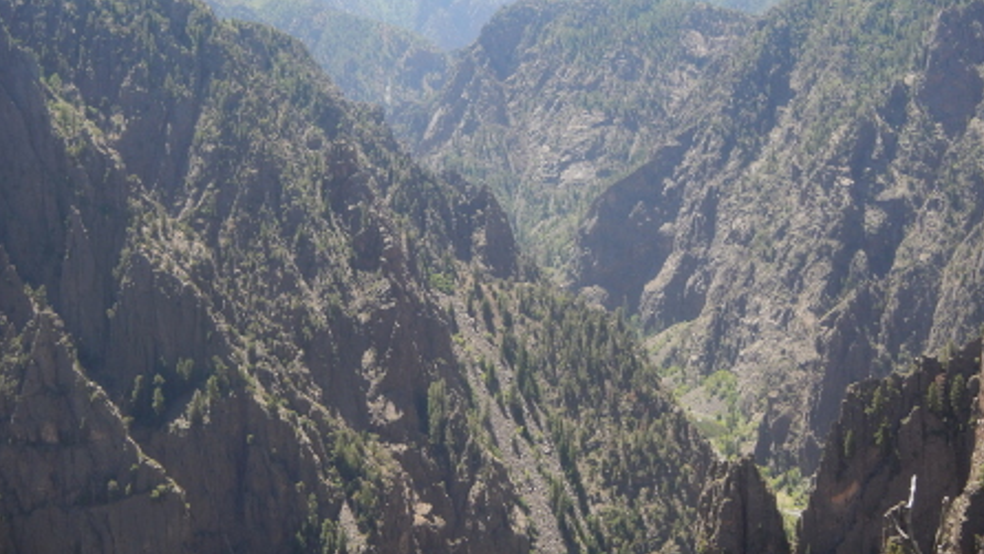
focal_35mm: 66
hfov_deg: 31.9
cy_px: 212
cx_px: 492
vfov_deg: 18.2
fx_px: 1722
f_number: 4.2
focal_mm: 10.8
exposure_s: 1/320
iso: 125
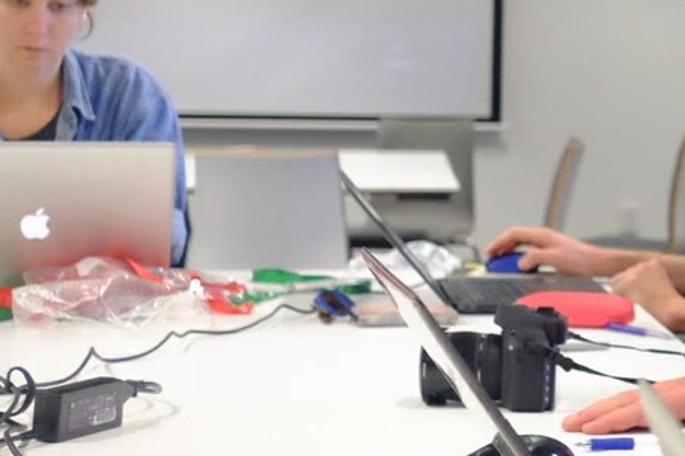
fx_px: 2092
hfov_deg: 17.4
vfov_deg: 12.3
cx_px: 903
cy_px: 28
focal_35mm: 110
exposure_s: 1/200
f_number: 2.8
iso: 3200
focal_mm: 27
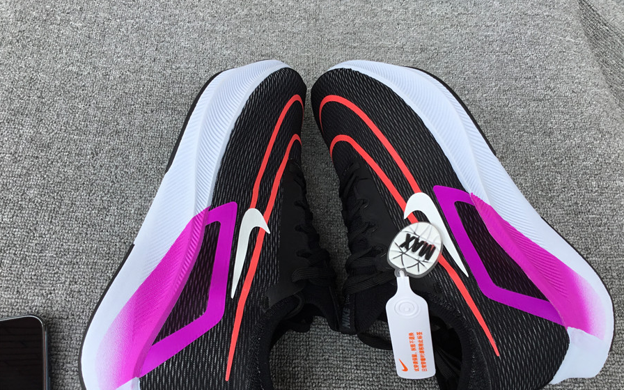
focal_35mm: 33
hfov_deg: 58.1
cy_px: 227
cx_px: 311
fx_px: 561
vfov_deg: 38.2
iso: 25
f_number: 2.4
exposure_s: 1/302
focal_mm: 3.3
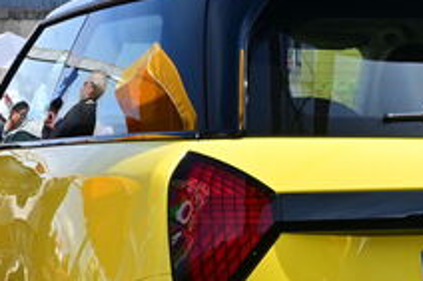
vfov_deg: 11.7
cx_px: 409
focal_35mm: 115
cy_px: 298
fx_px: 1352
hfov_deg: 17.4
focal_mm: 26.5
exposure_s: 1/400
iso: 250
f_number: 10
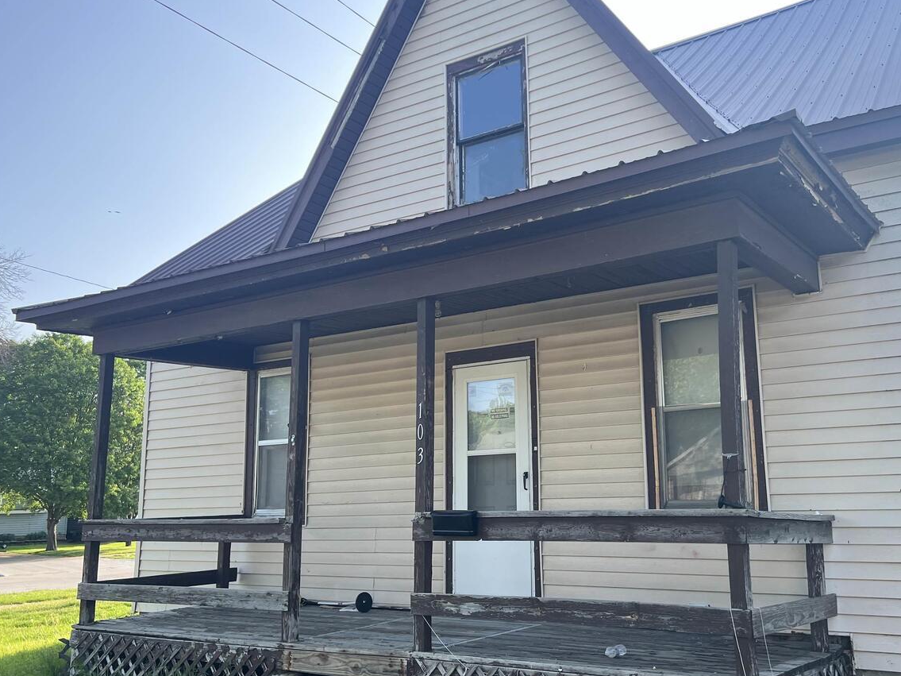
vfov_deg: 42.9
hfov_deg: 55.0
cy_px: 362
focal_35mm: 33
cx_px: 537
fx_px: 859
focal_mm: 5.7
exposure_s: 1/846
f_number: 1.5
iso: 50
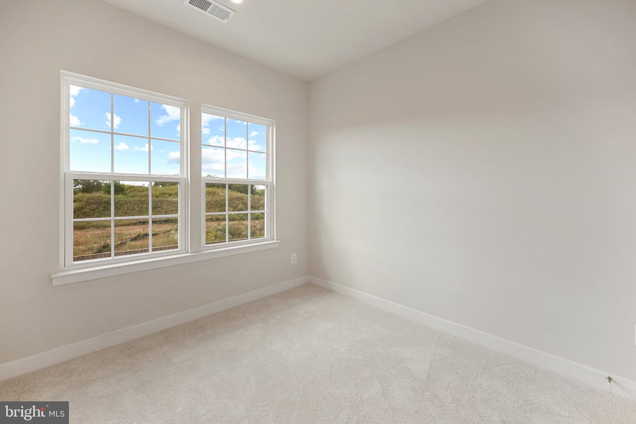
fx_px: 247
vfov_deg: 81.2
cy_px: 212
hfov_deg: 104.2
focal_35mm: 14
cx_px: 318
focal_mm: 14
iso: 100
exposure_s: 1/30
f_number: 4
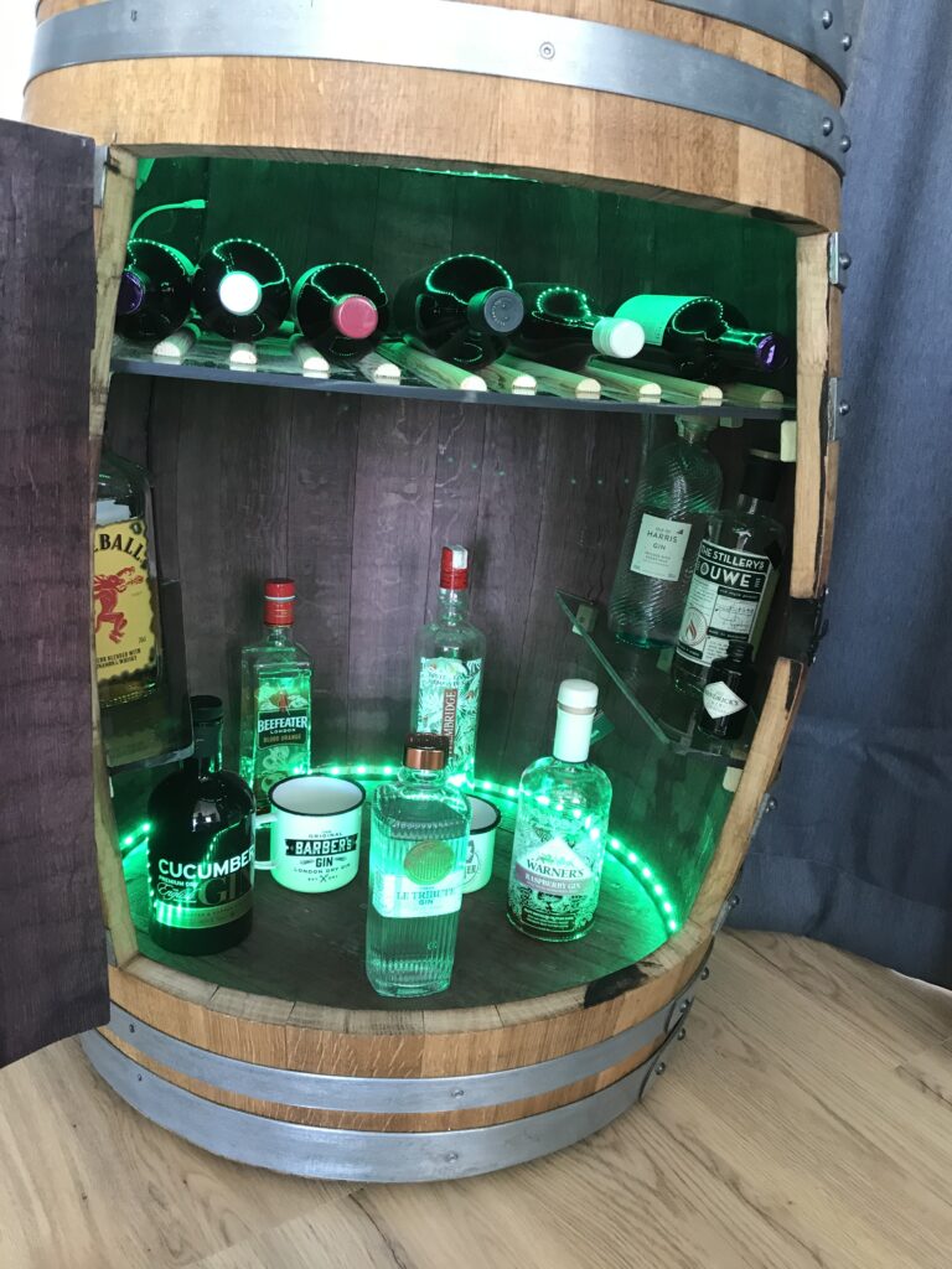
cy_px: 634
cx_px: 476
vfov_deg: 63.4
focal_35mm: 28
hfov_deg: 49.7
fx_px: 1027
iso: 64
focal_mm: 3.99
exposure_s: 1/17
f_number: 1.8
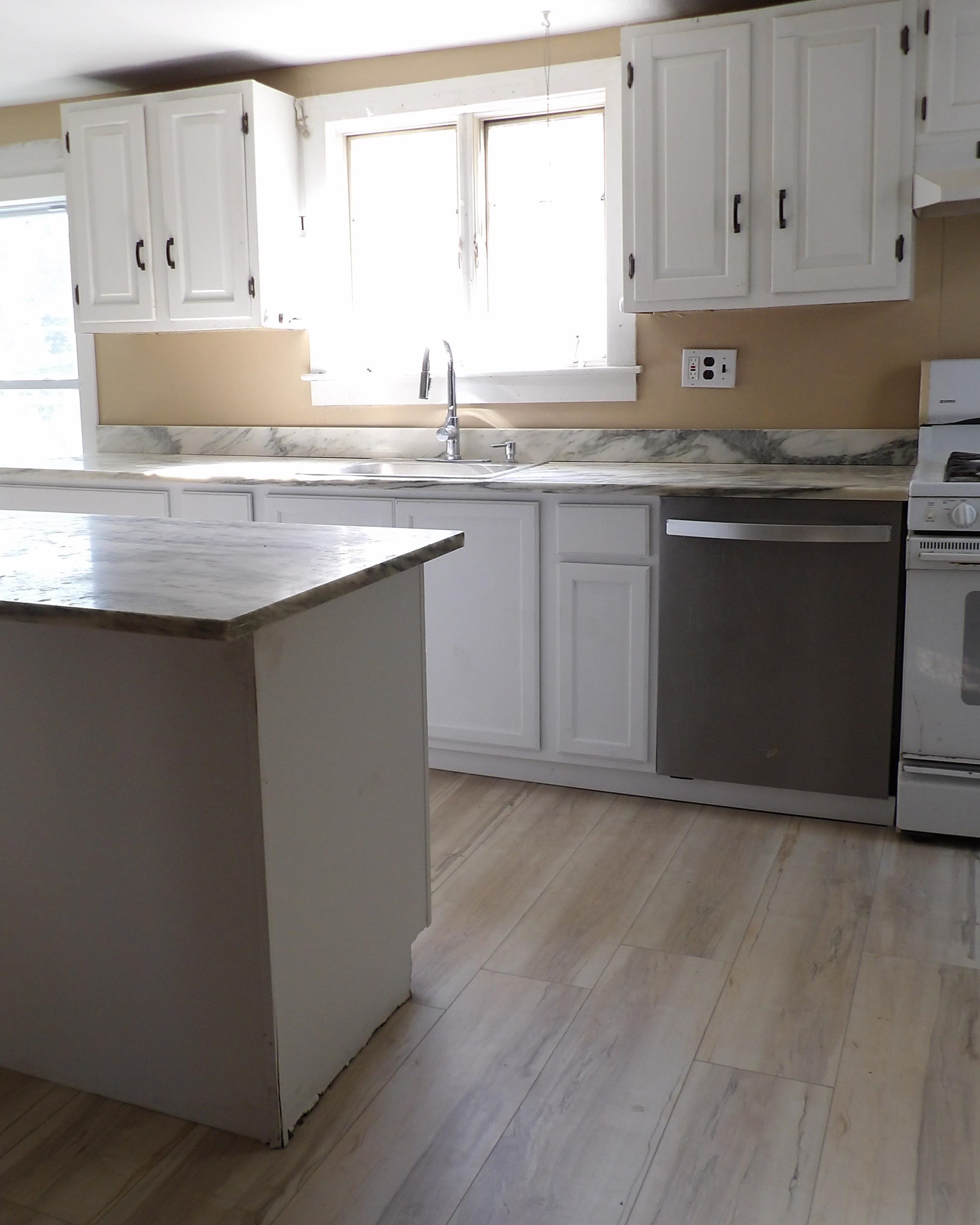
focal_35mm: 32
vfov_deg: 55.7
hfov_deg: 45.7
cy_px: 604
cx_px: 444
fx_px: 1160
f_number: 2.8
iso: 100
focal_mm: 4.3
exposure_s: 1/60
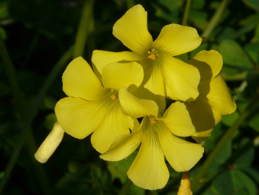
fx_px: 6008
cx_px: 130
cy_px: 98
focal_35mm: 803
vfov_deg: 1.9
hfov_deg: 2.5
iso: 100
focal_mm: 82.8
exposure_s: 1/800
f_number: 8
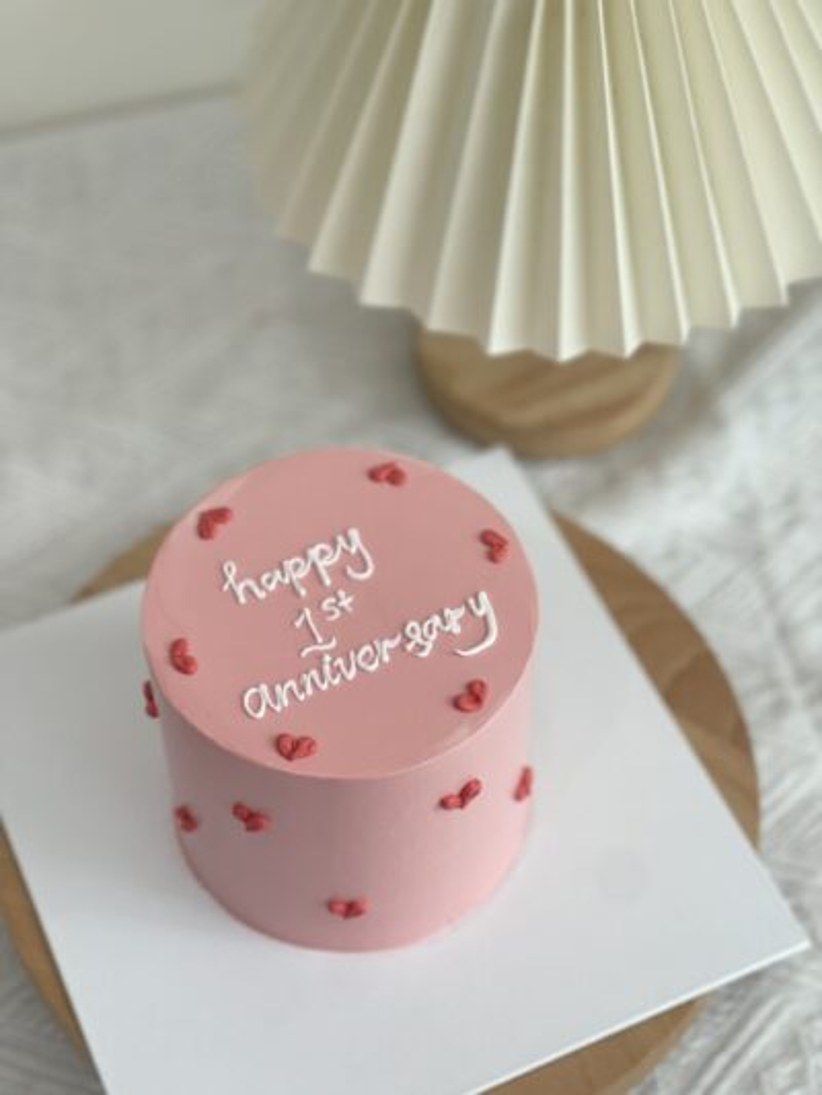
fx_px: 2026
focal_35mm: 64
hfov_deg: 22.9
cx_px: 411
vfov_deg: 30.3
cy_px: 548
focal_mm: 7.5
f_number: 2.2
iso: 50
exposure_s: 1/121
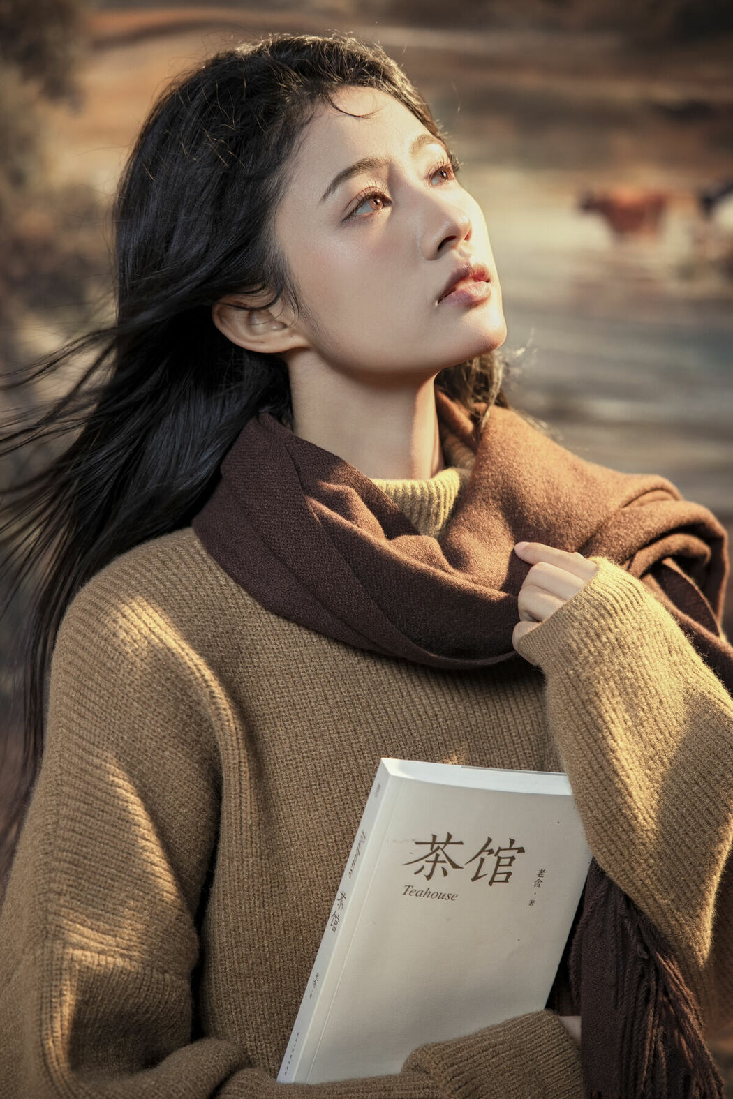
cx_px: 366
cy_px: 550
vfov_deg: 28.8
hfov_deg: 19.5
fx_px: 2138
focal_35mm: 70
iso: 160
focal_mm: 70
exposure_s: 1/100
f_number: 2.8
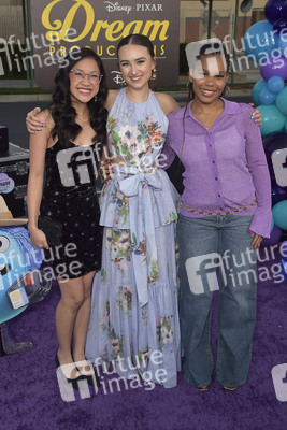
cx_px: 144
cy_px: 215
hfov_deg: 33.4
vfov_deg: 48.4
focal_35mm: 40
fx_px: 478
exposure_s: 1/250
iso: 800
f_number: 6.3
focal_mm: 40
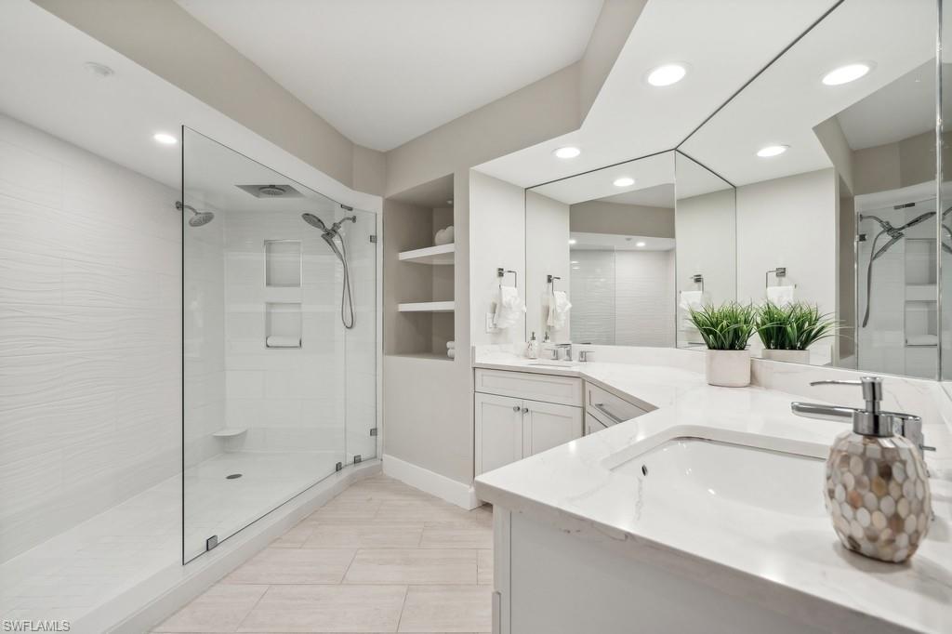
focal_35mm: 16
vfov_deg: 73.7
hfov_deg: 96.8
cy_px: 317
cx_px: 476
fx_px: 423
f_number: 8
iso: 200
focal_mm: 16
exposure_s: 1/15
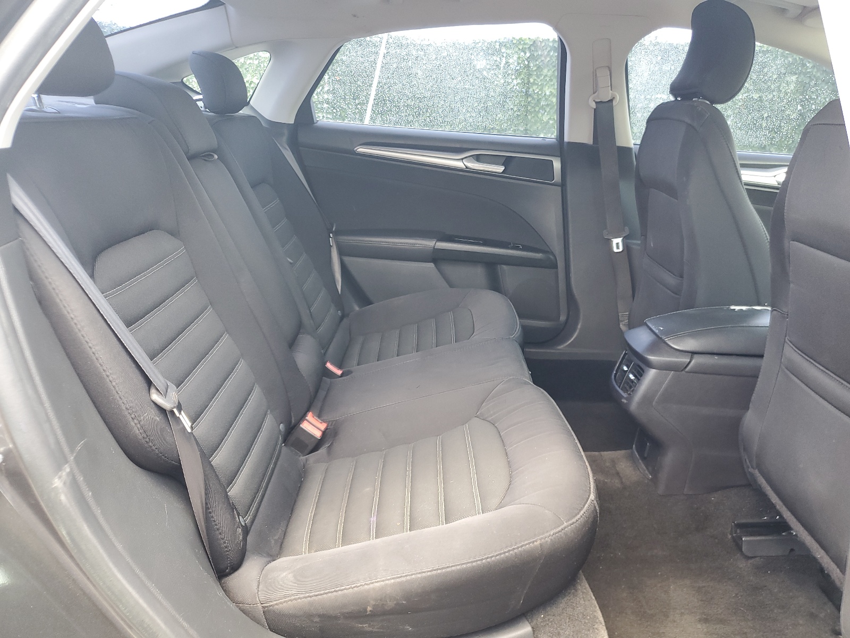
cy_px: 319
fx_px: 638
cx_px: 425
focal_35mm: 26
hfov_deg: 67.3
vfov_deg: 53.1
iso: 65
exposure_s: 1/60.2
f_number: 1.5
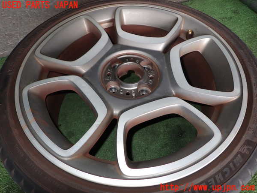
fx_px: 186
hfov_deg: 69.4
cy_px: 96
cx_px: 128
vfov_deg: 54.9
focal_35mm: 25
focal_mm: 4.5
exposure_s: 1/30
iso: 200
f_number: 5.6
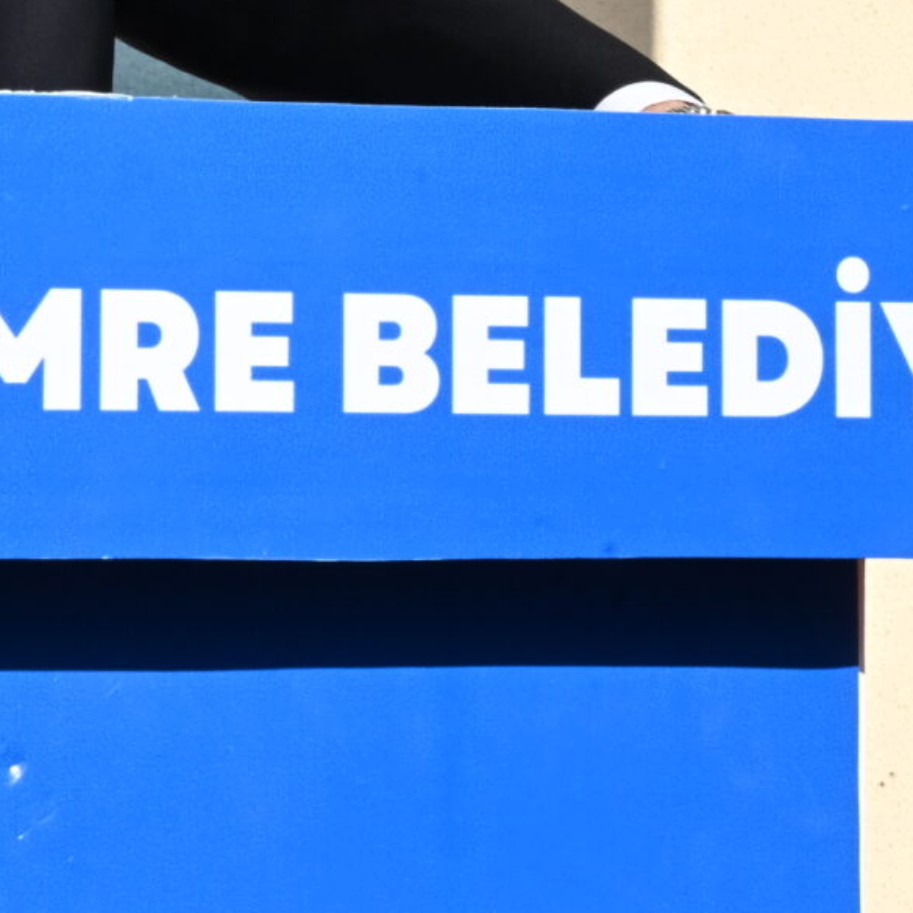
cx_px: -526
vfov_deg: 8.1
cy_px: -389
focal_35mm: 212
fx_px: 6326
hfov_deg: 8.1
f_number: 20
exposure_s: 1/320
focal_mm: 57
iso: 640
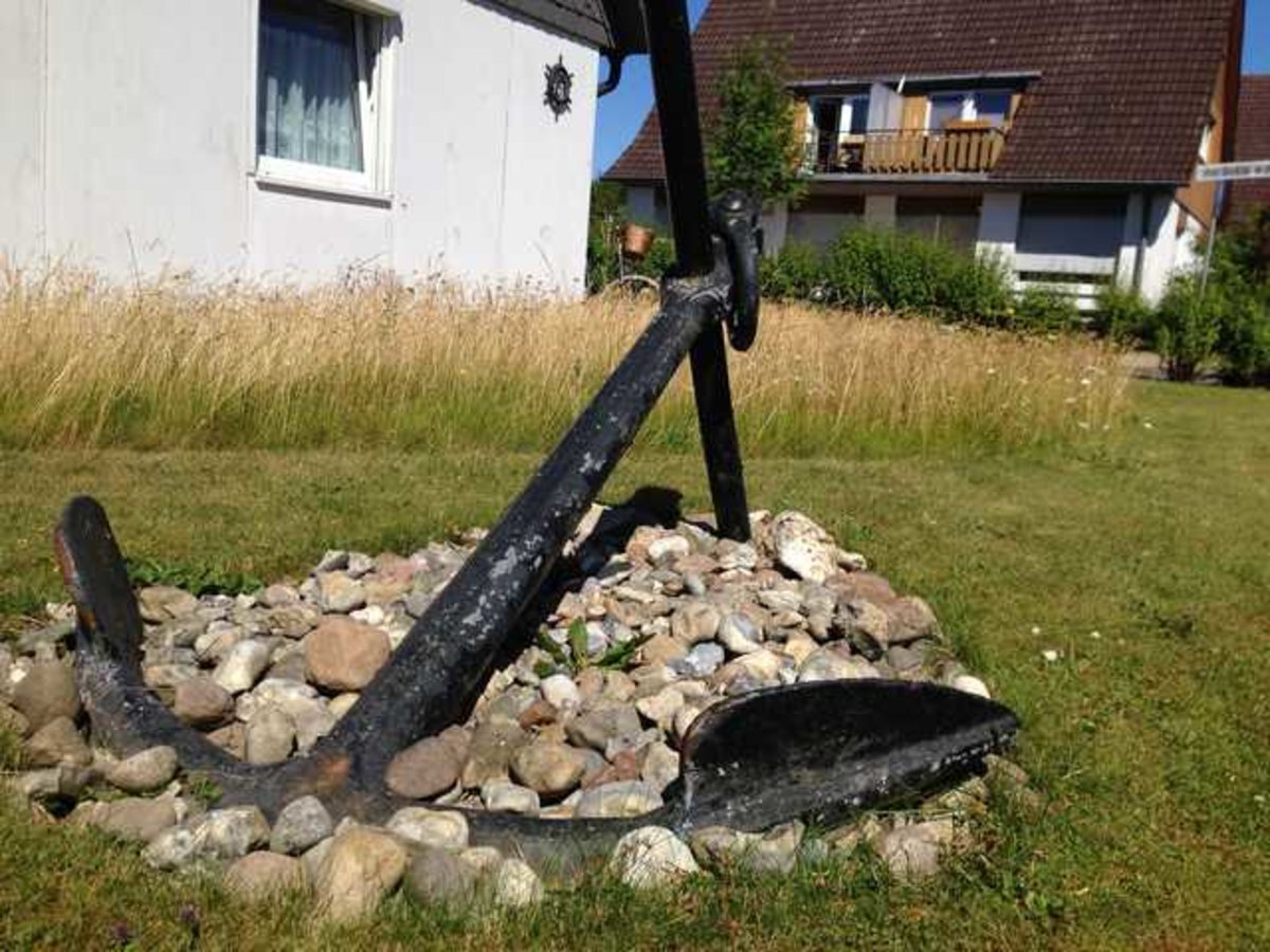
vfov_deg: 42.9
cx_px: 635
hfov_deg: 55.4
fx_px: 1211
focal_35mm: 33
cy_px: 476
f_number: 2.4
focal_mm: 4.12
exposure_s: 1/2710
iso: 50
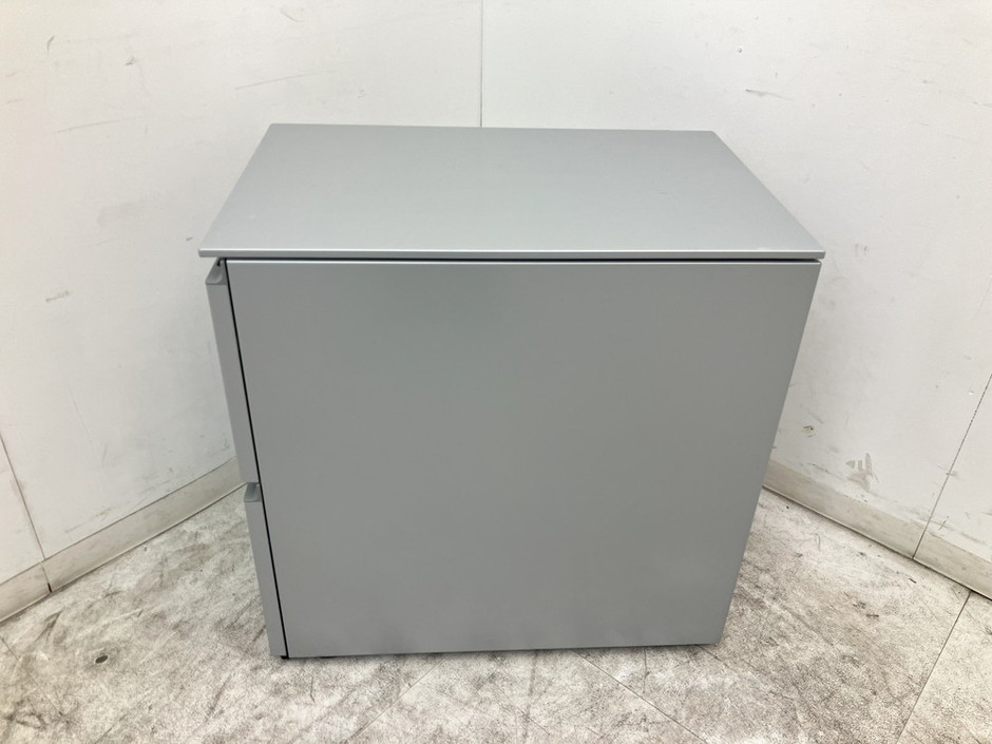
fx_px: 802
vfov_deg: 49.7
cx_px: 496
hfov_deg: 63.4
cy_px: 372
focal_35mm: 28
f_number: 1.8
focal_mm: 3.99
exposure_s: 1/100
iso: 64
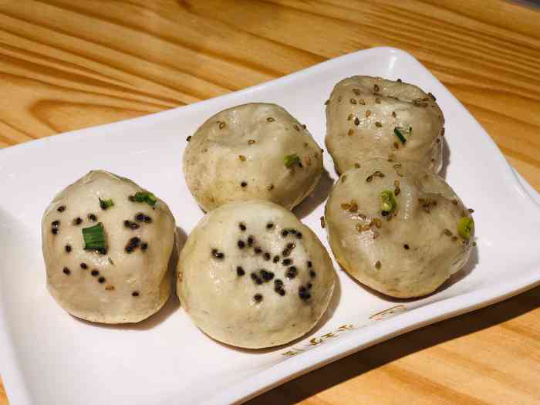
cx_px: 270
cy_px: 202
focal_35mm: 52
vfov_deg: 28.0
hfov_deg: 36.8
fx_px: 811
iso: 16
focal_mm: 6
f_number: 2.4
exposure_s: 1/120
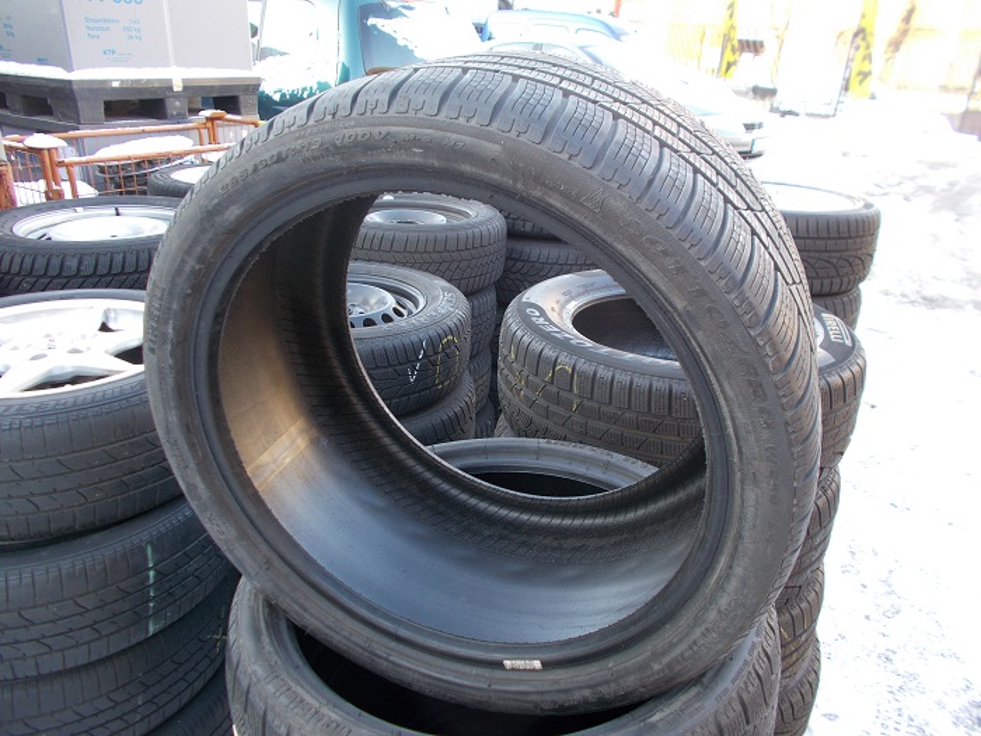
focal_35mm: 26
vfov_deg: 53.1
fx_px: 737
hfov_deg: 67.3
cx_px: 490
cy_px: 368
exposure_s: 1/25
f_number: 3.2
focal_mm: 4.6
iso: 80
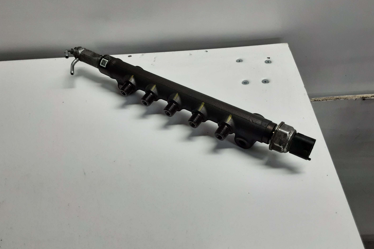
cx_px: 186
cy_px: 143
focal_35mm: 29
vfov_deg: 44.8
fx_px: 301
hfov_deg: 63.7
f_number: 1.9
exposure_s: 1/50
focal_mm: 2.91
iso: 64
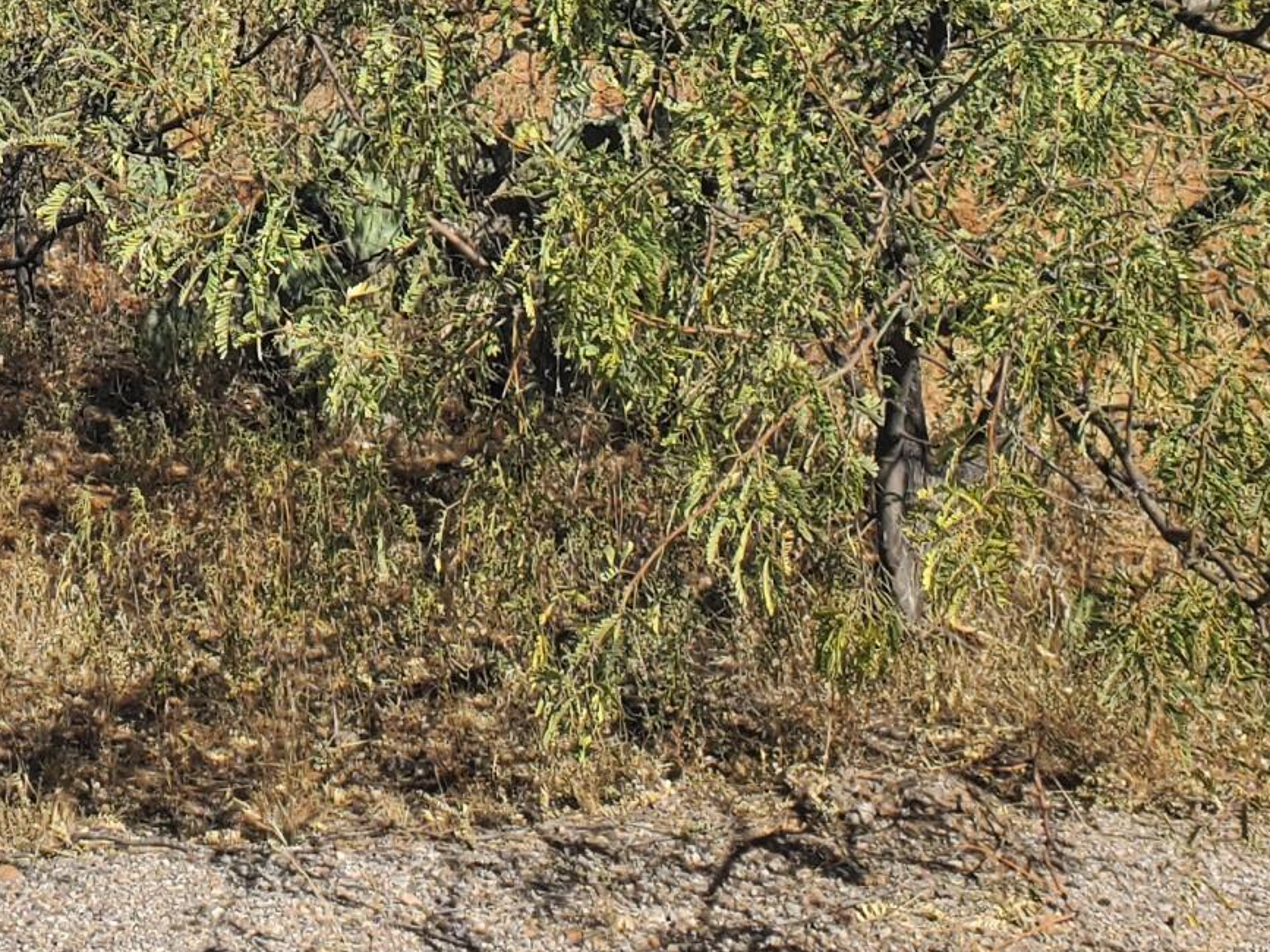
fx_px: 3301
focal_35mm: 90
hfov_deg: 21.5
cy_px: -327
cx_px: 220
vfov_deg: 15.5
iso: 50
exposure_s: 1/1662
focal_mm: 4.3
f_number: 2.4
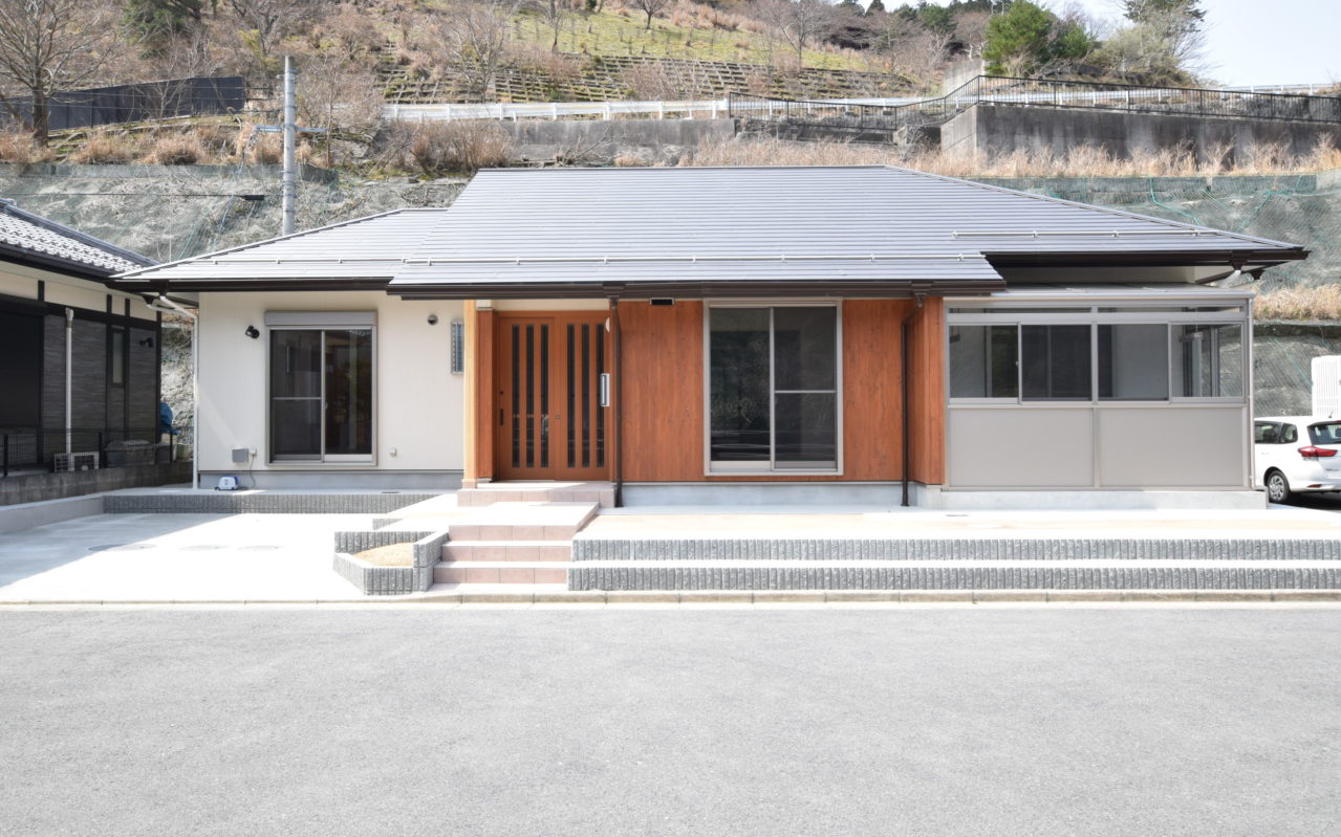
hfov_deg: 66.5
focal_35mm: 28
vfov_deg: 44.5
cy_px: 395
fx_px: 1023
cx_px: 665
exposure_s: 1/160
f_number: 11
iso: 400
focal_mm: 18
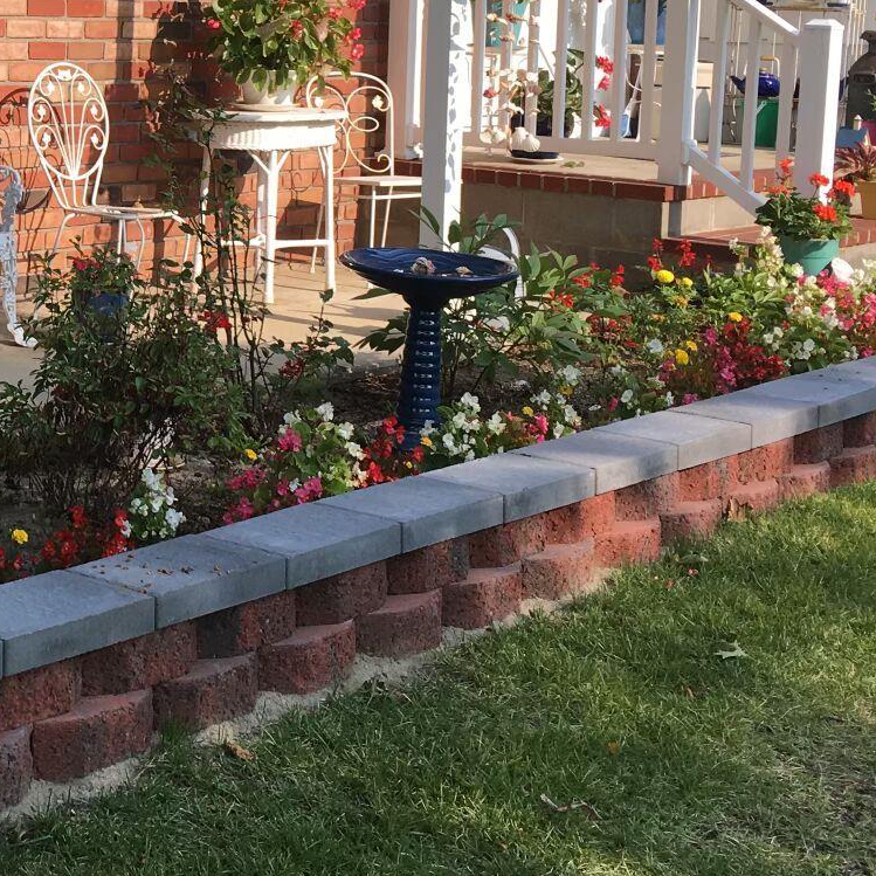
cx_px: -68
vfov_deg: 24.5
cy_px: 134
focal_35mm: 69
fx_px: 1976
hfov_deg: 23.6
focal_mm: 4.15
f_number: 2.2
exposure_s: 1/354
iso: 25
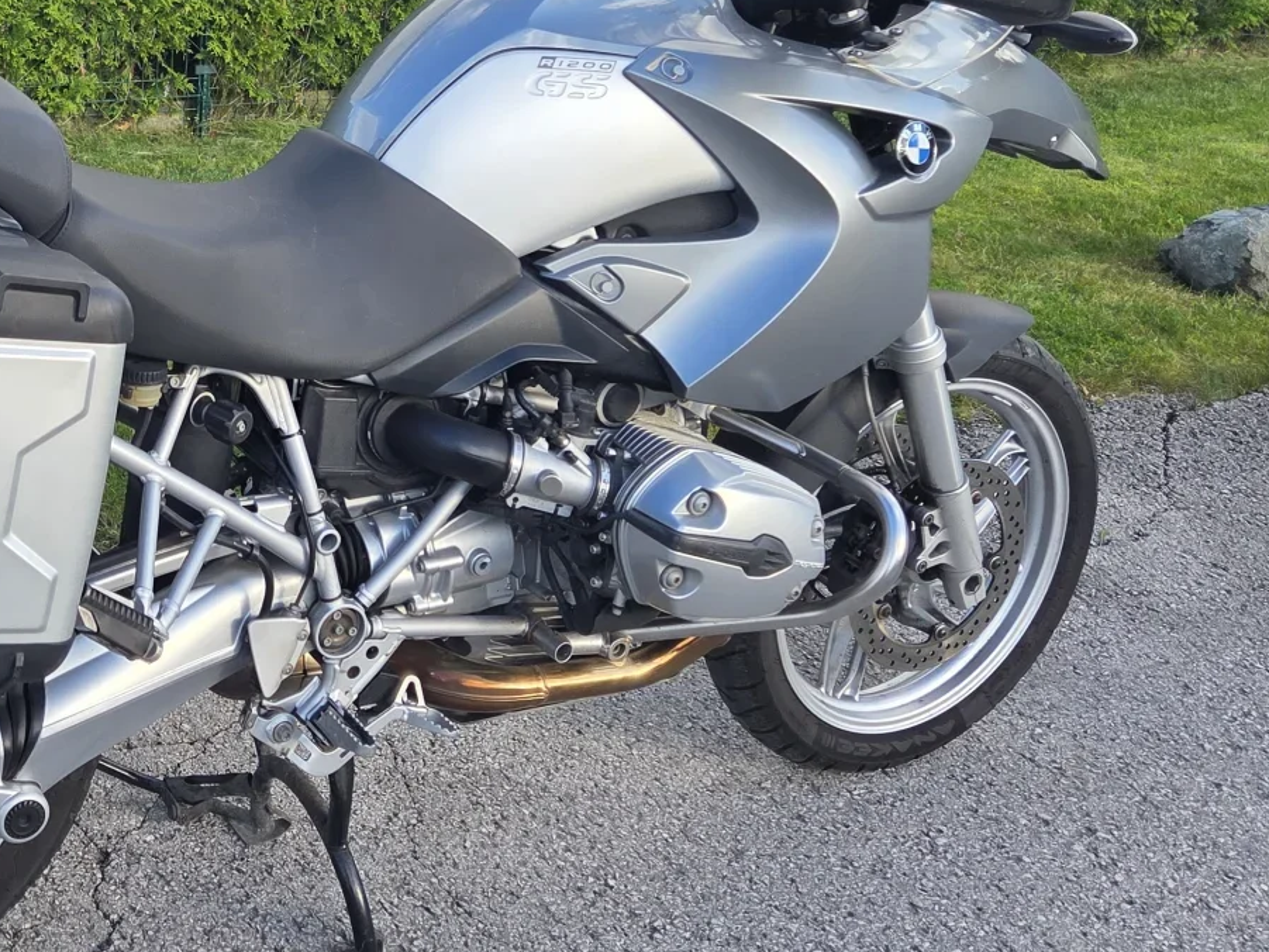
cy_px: 184
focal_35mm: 49
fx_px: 1797
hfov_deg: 36.7
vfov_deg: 29.0
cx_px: 148
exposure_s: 1/843
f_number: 1.8
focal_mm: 5.4
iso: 80
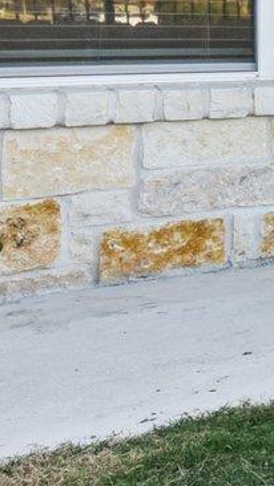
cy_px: 16
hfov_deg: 9.0
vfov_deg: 24.8
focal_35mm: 82
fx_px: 1059
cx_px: 988
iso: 400
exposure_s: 1/200
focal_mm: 14
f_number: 8
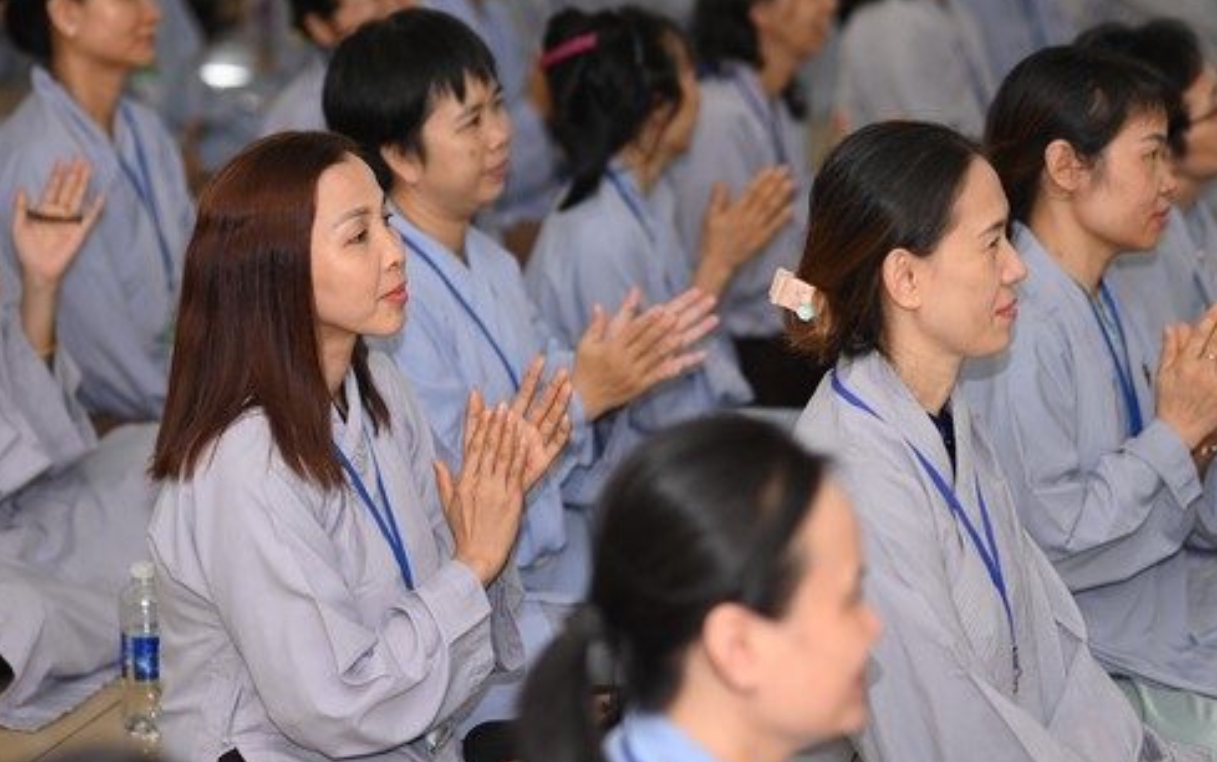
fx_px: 3816
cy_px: 361
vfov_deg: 11.4
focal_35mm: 115
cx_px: 674
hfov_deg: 18.1
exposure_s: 1/200
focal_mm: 85
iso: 1250
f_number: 2.5
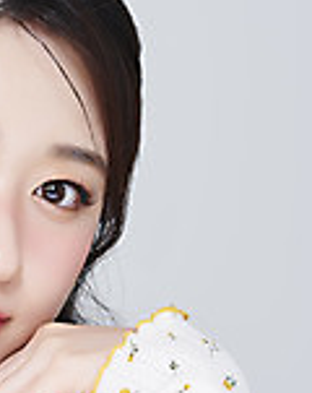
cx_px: -17
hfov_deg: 5.9
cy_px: 265
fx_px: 3036
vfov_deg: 7.4
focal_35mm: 262
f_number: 11
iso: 64
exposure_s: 1/125
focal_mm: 105
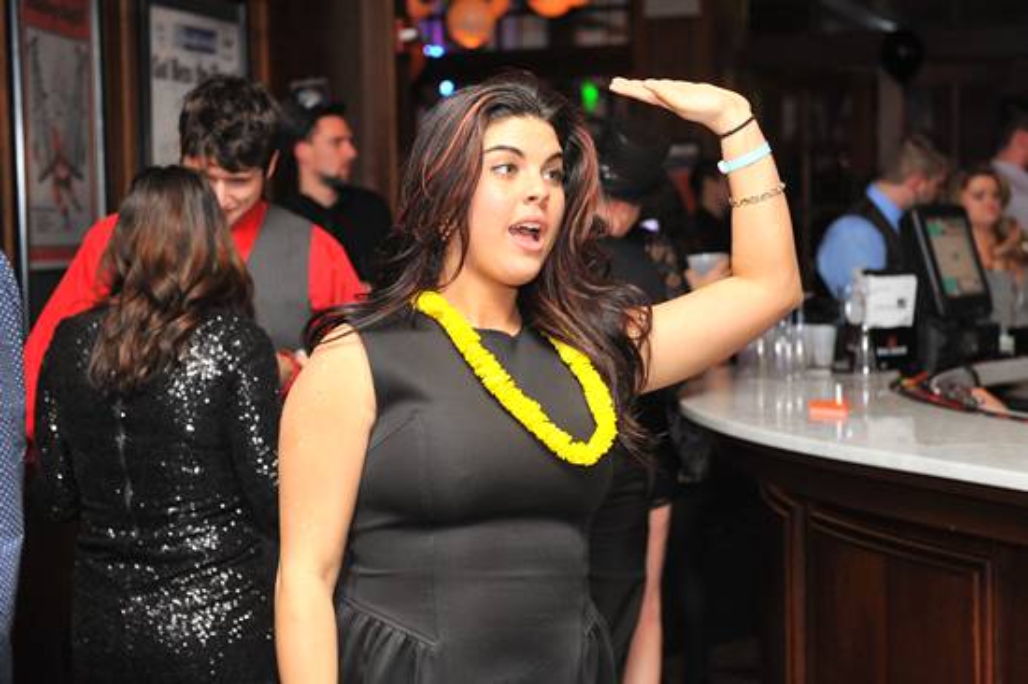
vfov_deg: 19.4
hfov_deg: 28.9
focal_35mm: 70
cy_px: 342
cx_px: 514
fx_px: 1998
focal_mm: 70
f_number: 4.5
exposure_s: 1/100
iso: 1600
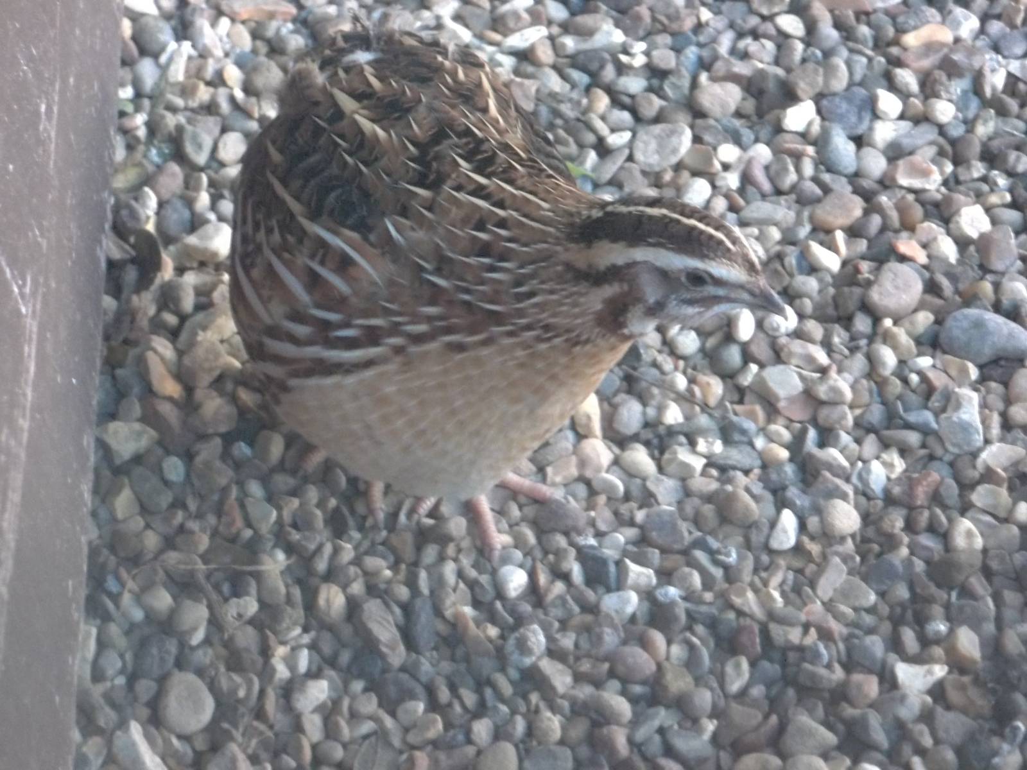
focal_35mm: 165
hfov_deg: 12.0
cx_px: 514
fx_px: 4895
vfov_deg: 9.0
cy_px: 385
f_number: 5.9
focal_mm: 29.5
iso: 400
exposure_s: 1/8
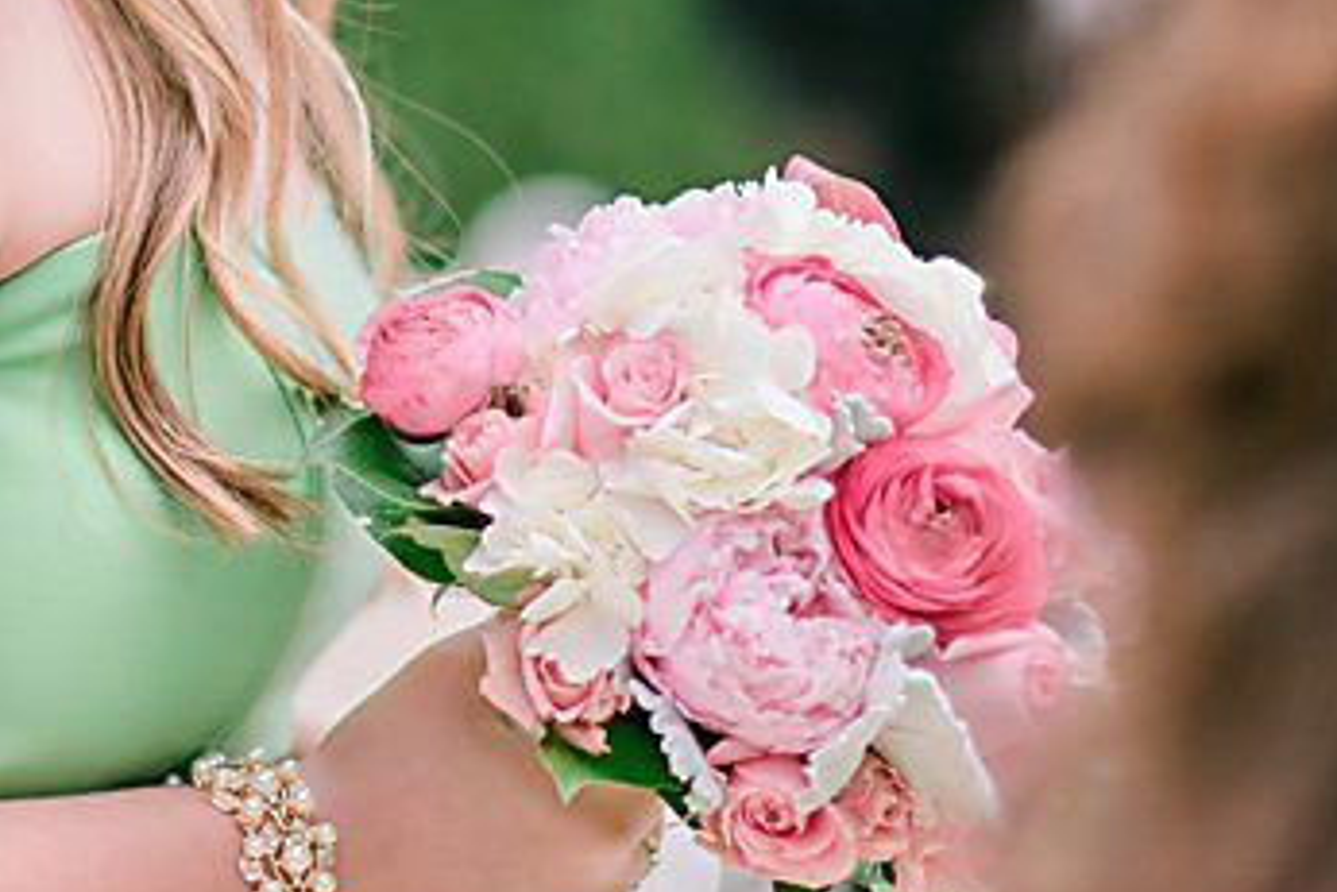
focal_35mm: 231
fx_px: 8582
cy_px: -257
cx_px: 143
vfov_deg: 5.9
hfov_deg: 8.9
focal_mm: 85
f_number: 1.8
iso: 400
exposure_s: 1/3000
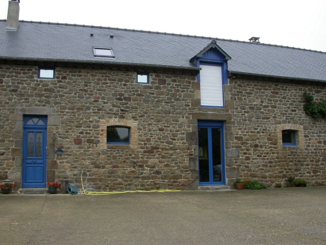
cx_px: 163
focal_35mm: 38
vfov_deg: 37.7
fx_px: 358
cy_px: 122
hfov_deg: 49.0
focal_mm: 7.85
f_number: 4.2
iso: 100
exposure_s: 1/152
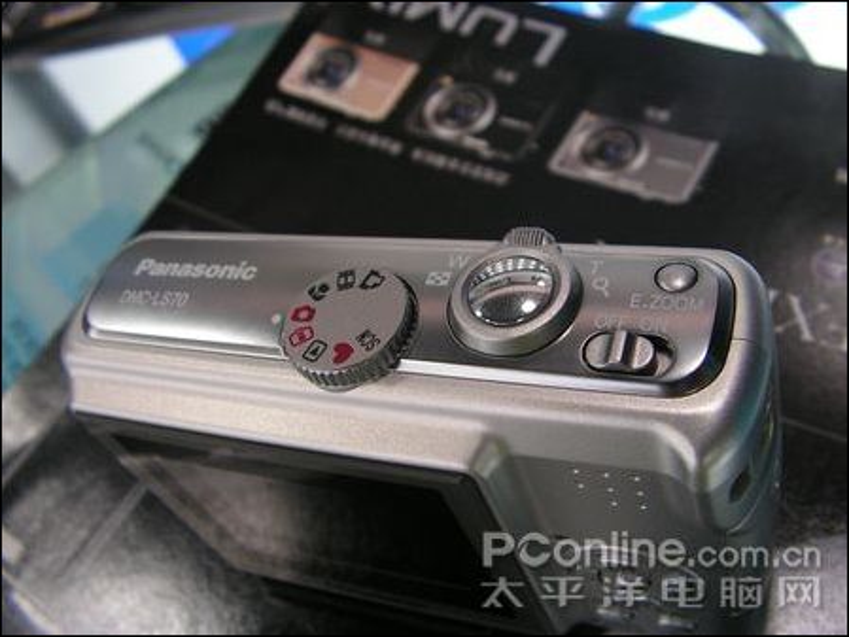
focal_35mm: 36
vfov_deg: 39.7
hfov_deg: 51.3
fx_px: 883
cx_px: 424
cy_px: 318
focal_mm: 6
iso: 160
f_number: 3.2
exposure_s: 1/40
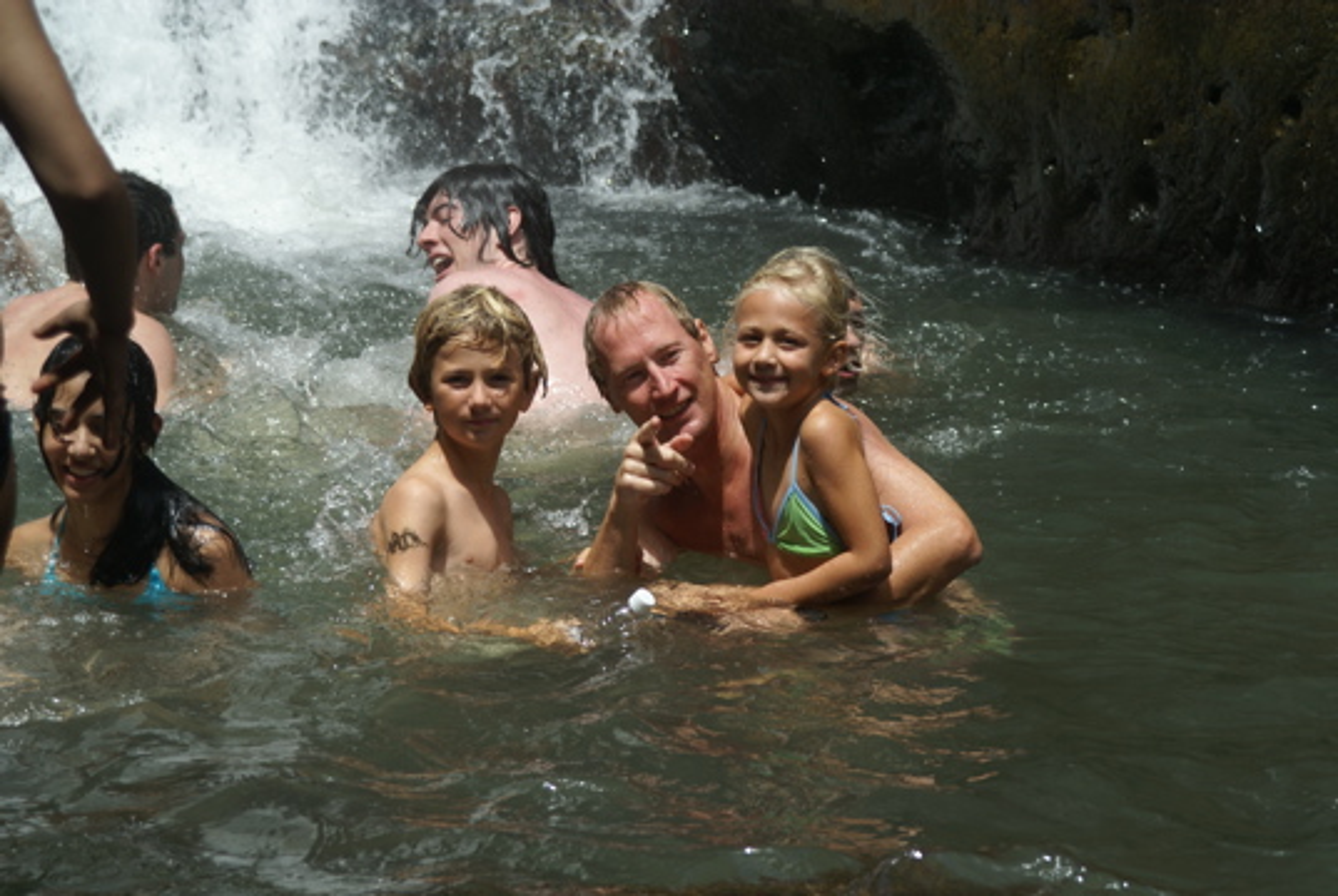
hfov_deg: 19.4
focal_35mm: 105
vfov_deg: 13.1
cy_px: 448
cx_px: 669
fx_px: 3909
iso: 100
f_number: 5.6
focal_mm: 70
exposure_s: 1/400
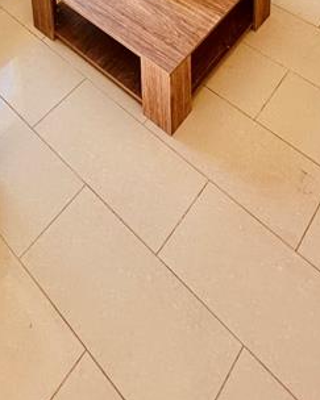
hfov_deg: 32.2
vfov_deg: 24.5
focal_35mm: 46
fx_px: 545
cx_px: 82
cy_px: -270
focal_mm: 2.22
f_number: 2.2
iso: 80
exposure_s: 1/99
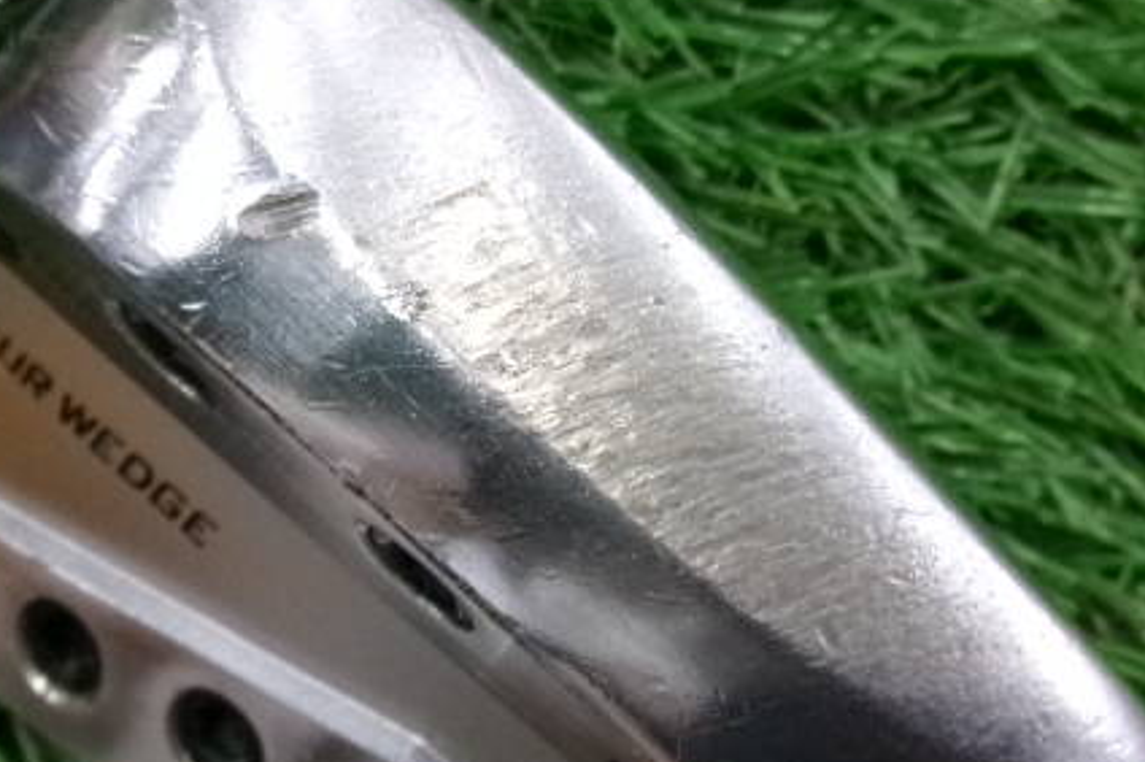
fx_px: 1398
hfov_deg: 44.5
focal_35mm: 44
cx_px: 524
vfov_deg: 30.5
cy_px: 413
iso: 800
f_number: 3.9
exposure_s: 1/70
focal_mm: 5.1
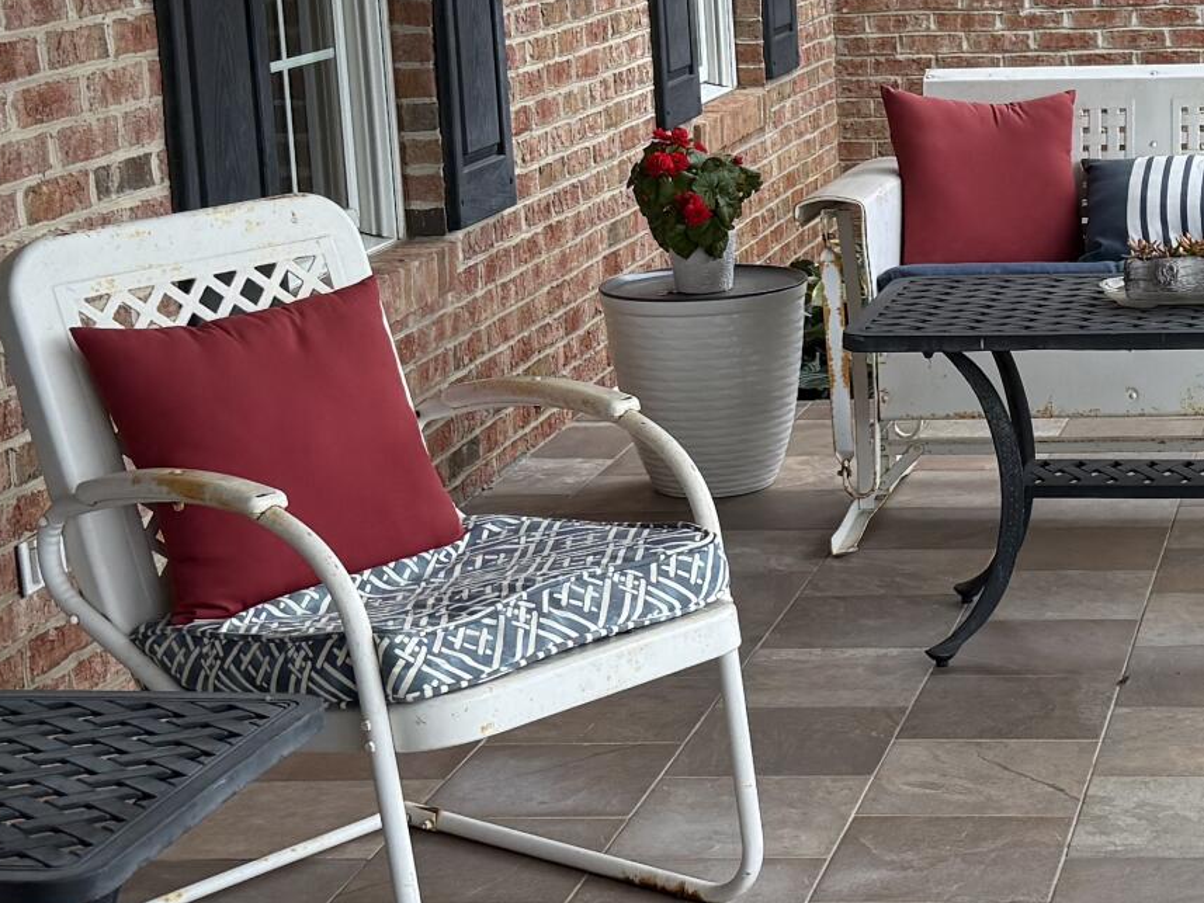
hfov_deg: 22.6
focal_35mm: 84
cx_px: 1141
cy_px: 292
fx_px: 2922
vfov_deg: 17.5
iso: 100
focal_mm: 6.76
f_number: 1.78
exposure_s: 1/598
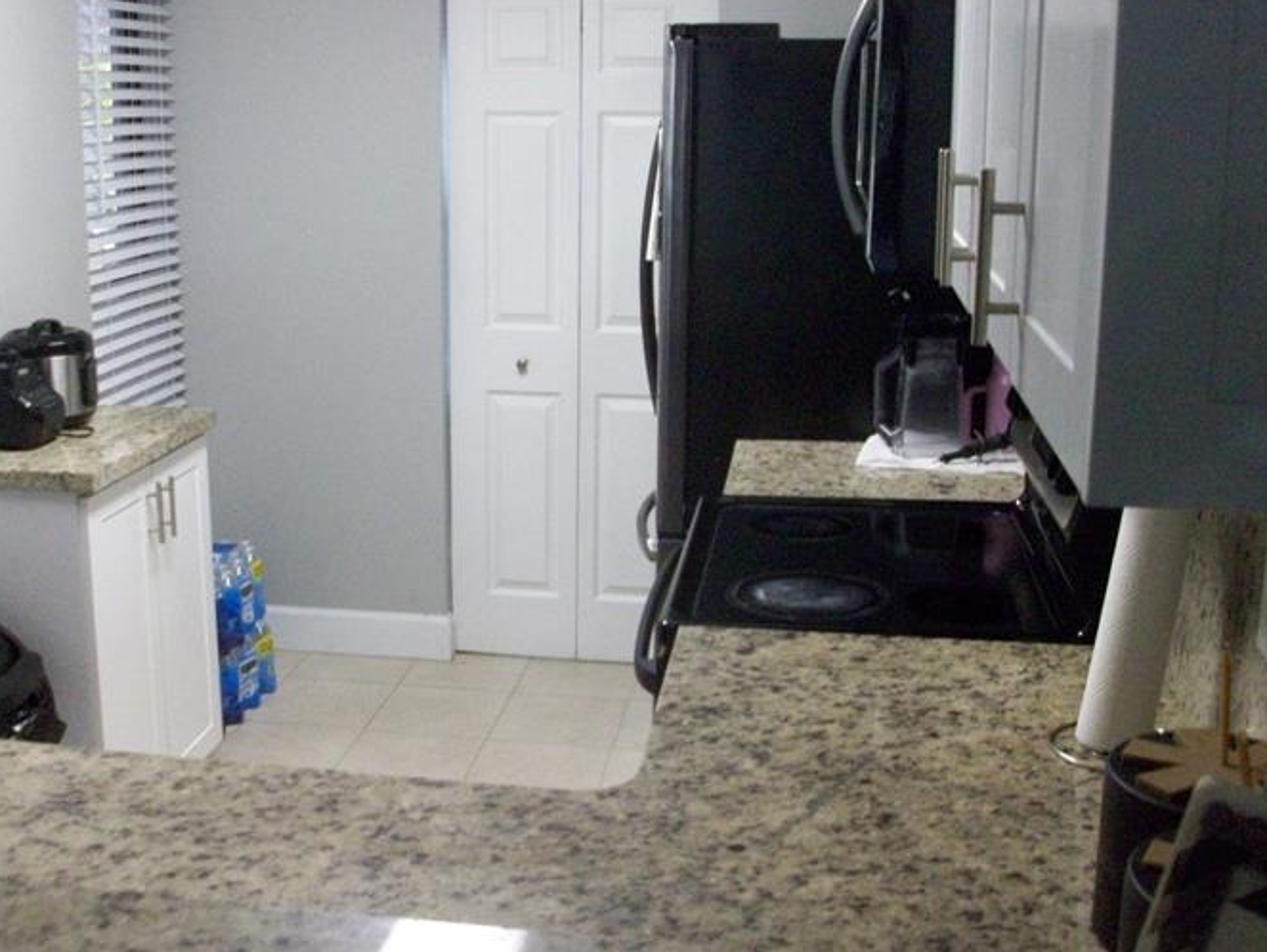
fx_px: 1501
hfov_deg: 45.7
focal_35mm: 41
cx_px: 573
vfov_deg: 35.1
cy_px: 398
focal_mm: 5.7
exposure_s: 1/64
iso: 338
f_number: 2.8
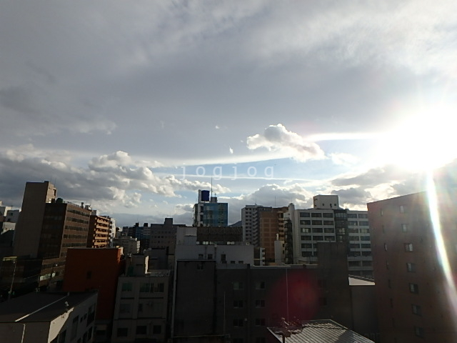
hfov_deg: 79.0
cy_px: 172
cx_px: 228
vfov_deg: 63.4
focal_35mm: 21
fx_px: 277
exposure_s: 1/1000
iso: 125
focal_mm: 3.7
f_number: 6
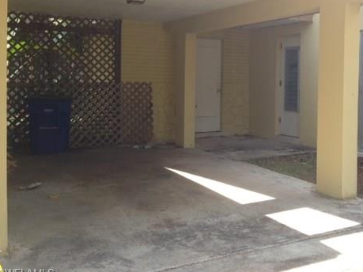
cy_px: 91
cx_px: 249
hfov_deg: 40.6
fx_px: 482
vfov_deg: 31.3
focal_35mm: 46
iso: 50
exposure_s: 1/224
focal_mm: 4.12
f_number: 2.4
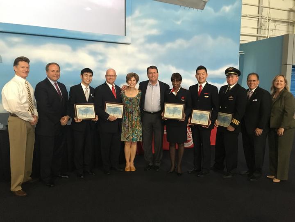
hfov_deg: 61.7
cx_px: 148
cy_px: 111
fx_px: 247
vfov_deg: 48.2
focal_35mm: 29
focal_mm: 4.15
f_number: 2.2
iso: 320
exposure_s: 1/15
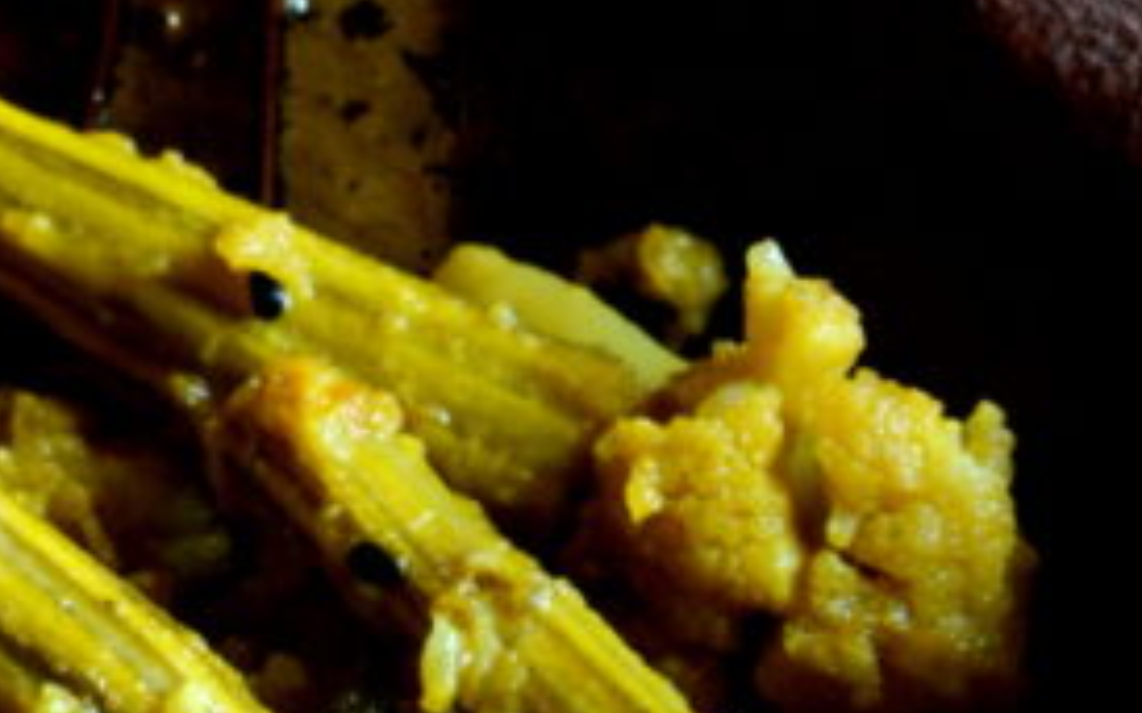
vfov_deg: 2.7
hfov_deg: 4.3
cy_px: -944
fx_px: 15244
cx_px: -646
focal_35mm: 490
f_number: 4.5
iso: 400
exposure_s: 1/80
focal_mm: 50
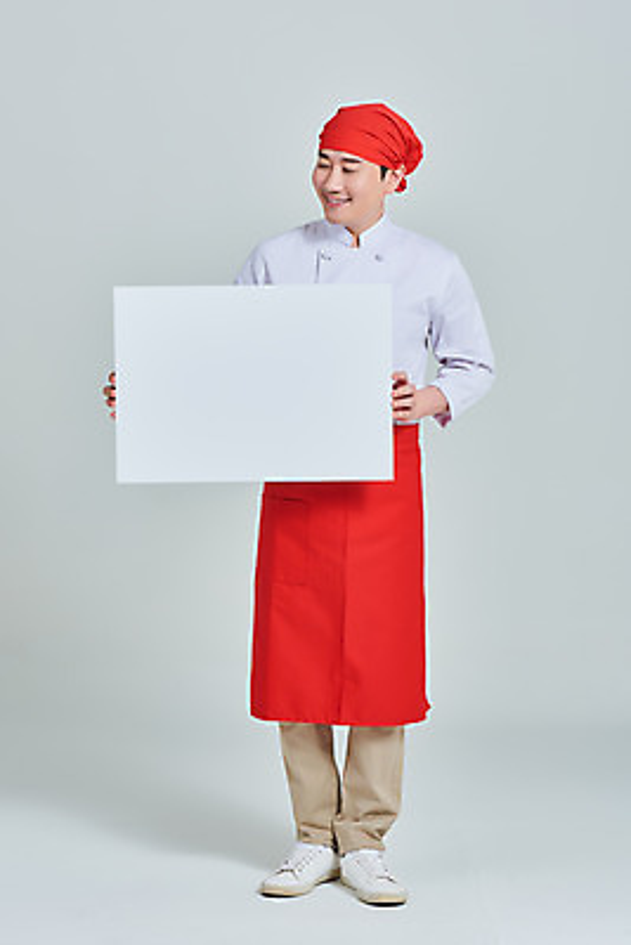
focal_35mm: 82
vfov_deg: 24.8
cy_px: 472
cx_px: 316
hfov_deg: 16.7
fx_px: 2154
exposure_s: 1/125
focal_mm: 82
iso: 100
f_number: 14
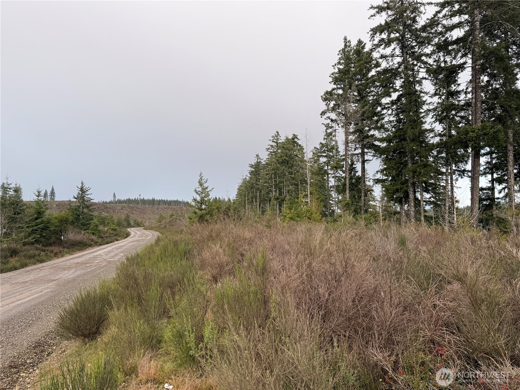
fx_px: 361
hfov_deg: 71.6
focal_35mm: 24
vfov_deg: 56.8
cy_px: 195
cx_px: 260
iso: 80
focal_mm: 6.76
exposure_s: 1/1337
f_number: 1.78
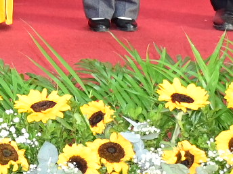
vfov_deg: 7.5
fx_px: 1259
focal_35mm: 187
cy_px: -232
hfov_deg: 10.1
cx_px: -152
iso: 800
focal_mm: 23
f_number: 3.8
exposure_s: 1/60
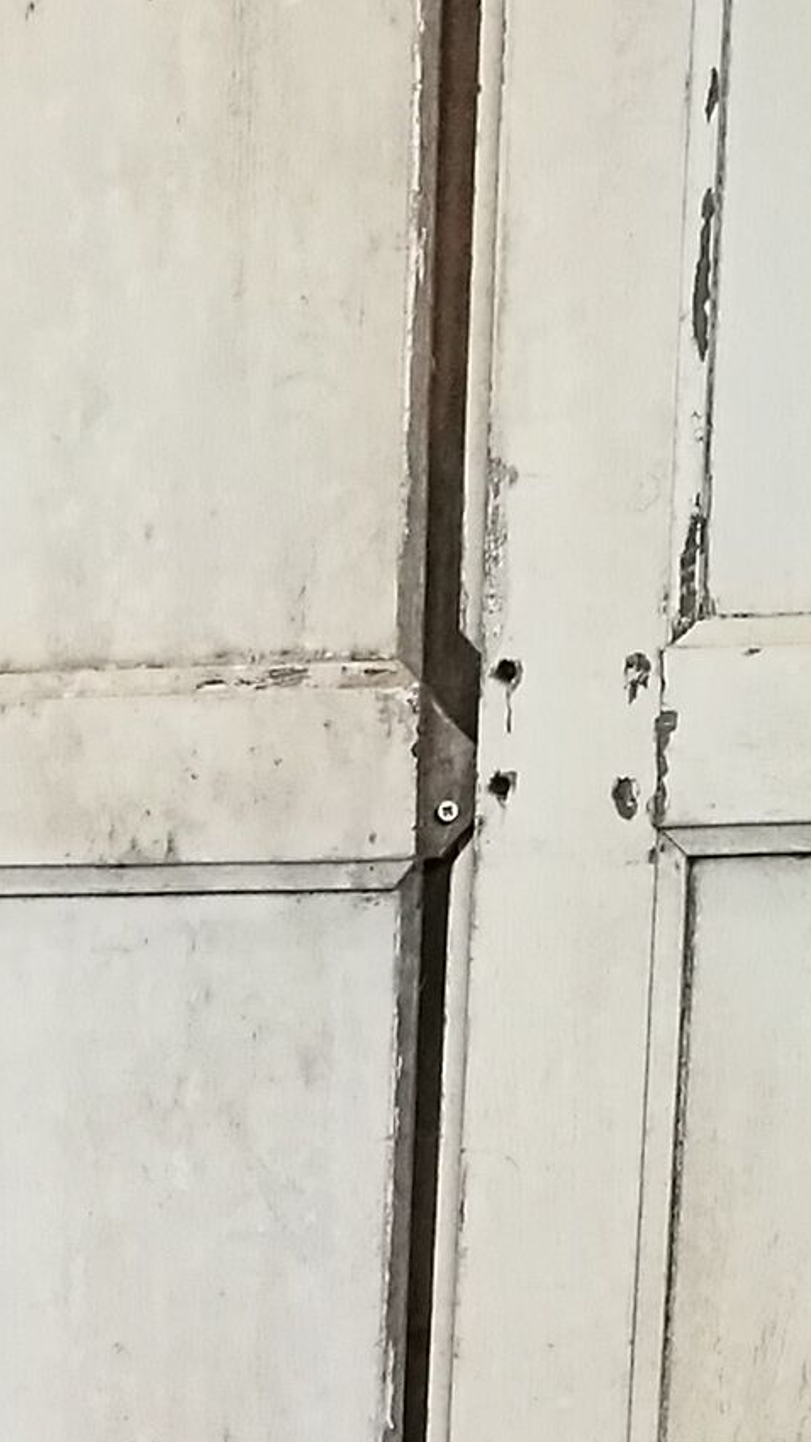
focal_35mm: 113
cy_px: 1992
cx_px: -124
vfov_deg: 17.5
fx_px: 4321
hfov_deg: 10.6
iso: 400
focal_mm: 4.5
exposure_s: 1/33.3
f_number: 2.2
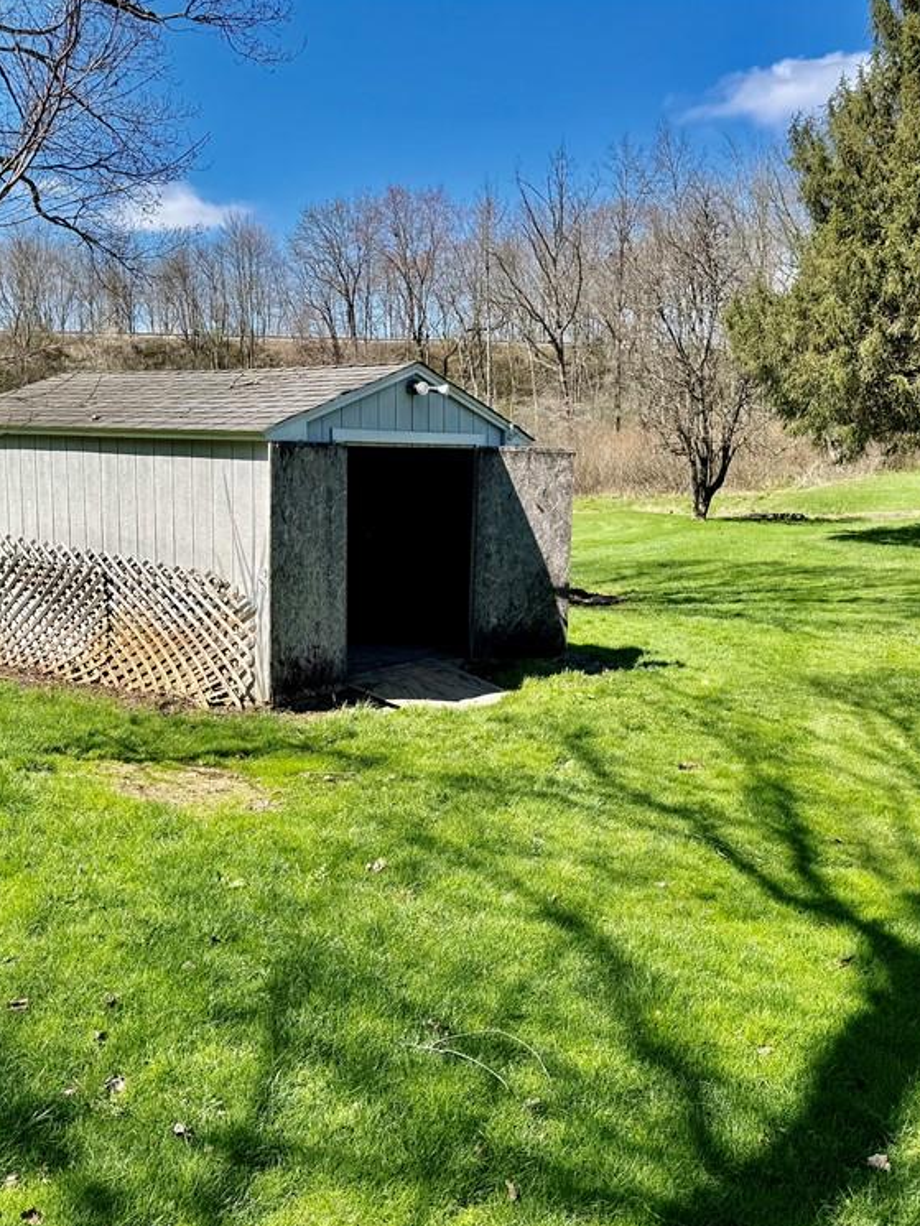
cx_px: 441
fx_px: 1169
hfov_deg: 42.9
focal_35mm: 33
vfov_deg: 55.3
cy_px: 619
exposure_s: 1/2299
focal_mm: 6.76
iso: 80
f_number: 1.78
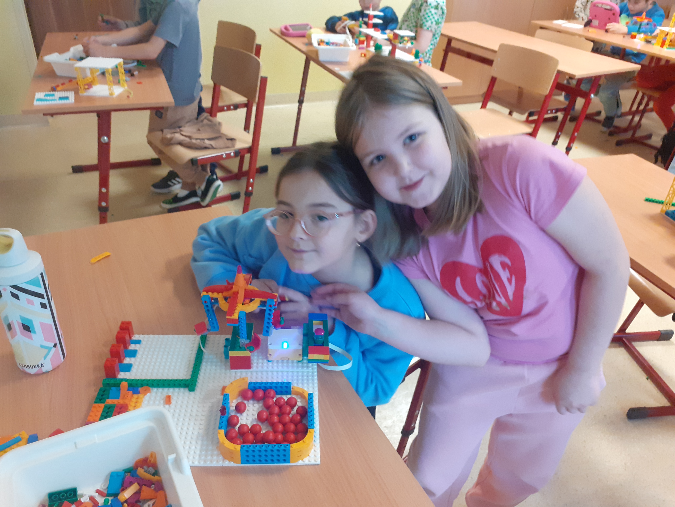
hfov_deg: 65.3
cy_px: 254
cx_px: 338
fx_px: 526
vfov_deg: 51.4
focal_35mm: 27
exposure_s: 1/25
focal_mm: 3.6
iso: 250
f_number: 1.9
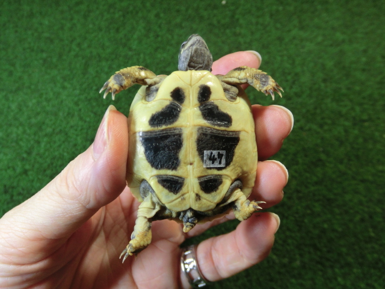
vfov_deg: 49.7
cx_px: 192
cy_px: 144
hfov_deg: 63.4
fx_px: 311
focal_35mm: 28
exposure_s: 1/60
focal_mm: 5
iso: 250
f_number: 3
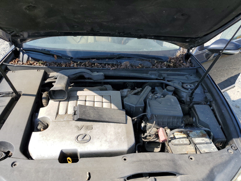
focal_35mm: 26
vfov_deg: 53.1
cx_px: 120
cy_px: 90
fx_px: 181
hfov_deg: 67.3
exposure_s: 1/1429
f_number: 1.5
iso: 50
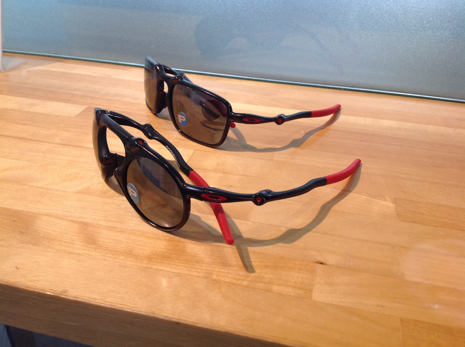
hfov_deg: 52.7
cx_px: 232
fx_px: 469
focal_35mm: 35
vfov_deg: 40.6
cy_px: 174
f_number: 2.4
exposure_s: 1/40
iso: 64
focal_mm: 4.28
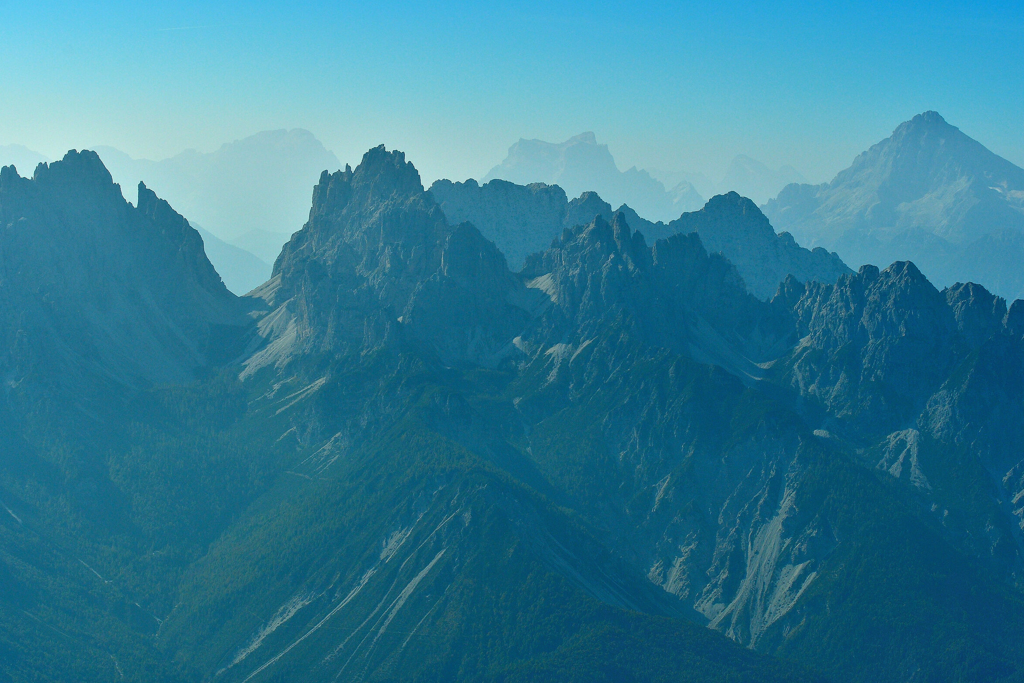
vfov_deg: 12.8
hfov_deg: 19.1
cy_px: 338
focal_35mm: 107
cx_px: 512
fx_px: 3043
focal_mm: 70
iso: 100
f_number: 9
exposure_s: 1/1250
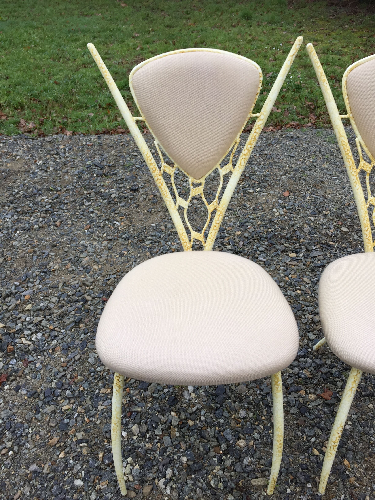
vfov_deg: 61.7
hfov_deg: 48.2
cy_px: 250
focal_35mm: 29
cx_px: 188
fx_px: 419
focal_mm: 4.15
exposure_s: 1/50
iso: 40
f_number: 2.2
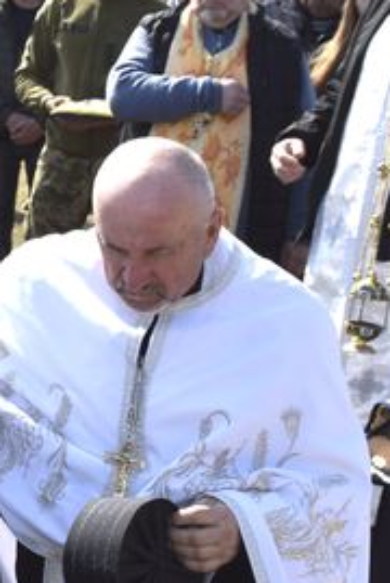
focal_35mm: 117
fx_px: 1896
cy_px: 387
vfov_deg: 17.4
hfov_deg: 11.1
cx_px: -264
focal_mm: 28
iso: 100
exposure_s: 1/200
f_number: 9
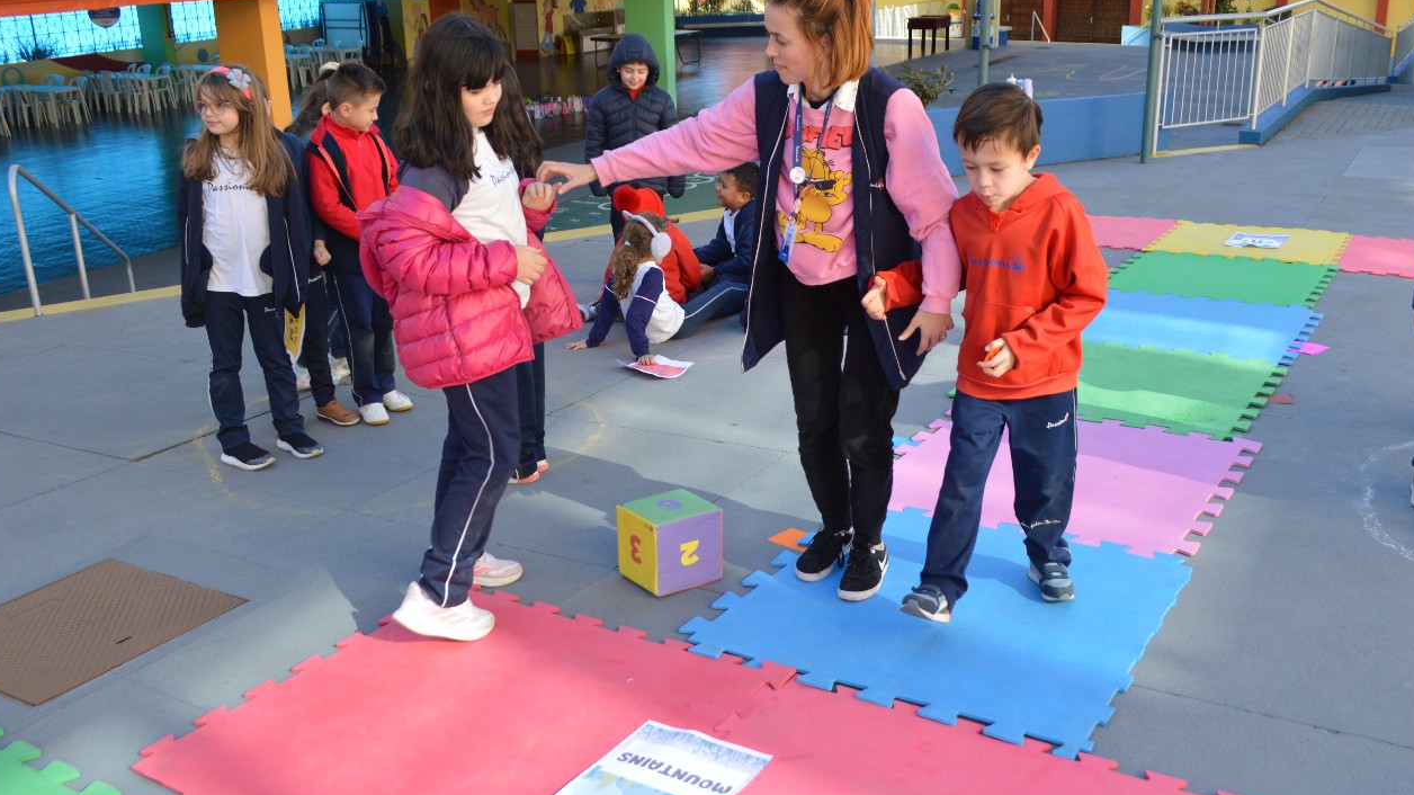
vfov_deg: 36.6
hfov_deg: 61.0
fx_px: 1200
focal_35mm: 32
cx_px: 706
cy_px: 349
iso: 180
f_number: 5.6
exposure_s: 1/125
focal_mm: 20
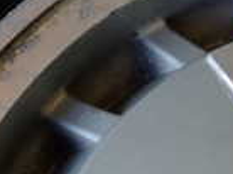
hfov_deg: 18.0
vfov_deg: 13.4
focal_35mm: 109
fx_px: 732
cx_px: 169
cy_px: 154
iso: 125
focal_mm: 4.5
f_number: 2
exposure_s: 1/60
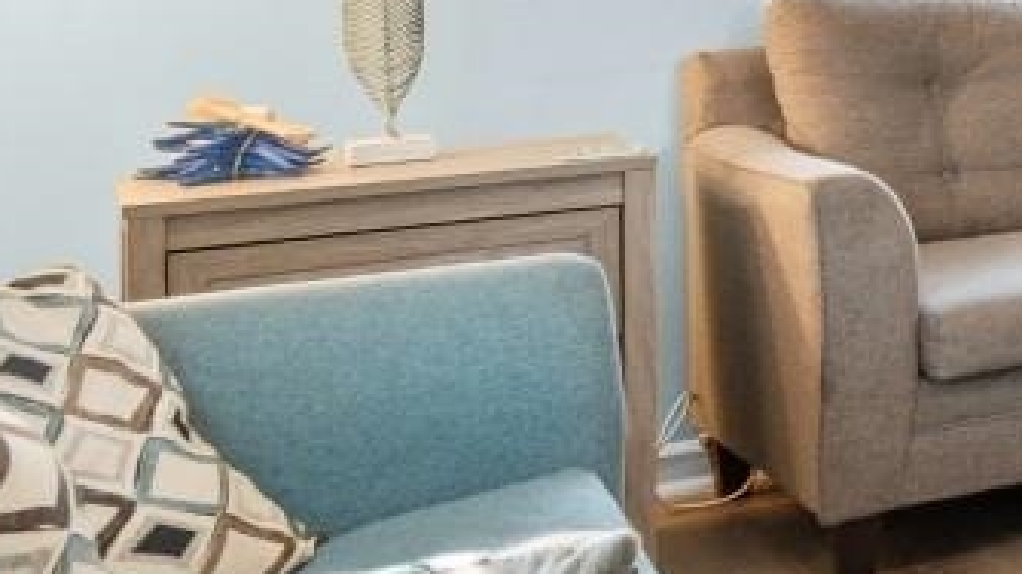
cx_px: 2242
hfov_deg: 16.8
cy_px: -208
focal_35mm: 76
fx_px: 2058
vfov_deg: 15.0
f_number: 4.5
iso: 100
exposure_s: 1.3
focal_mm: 10
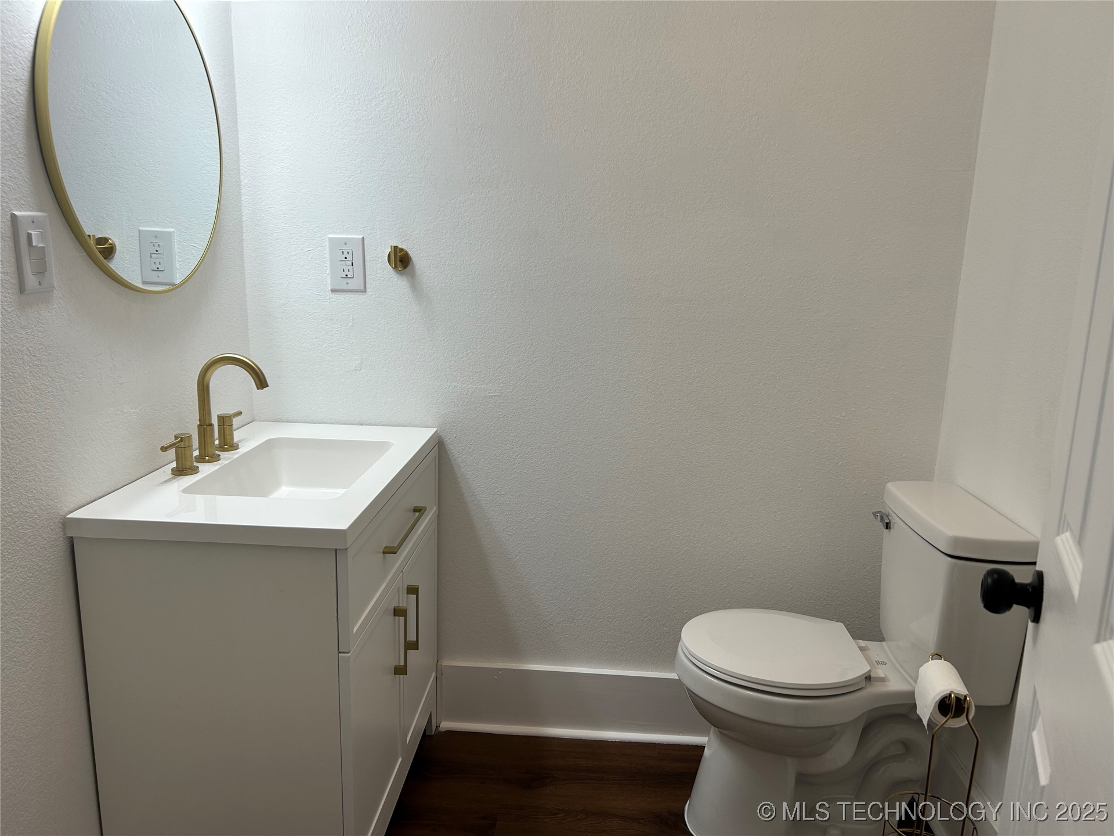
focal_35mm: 26
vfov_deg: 53.1
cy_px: 418
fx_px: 837
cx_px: 557
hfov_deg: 67.3
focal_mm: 5.7
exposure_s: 1/187
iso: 40
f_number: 1.5
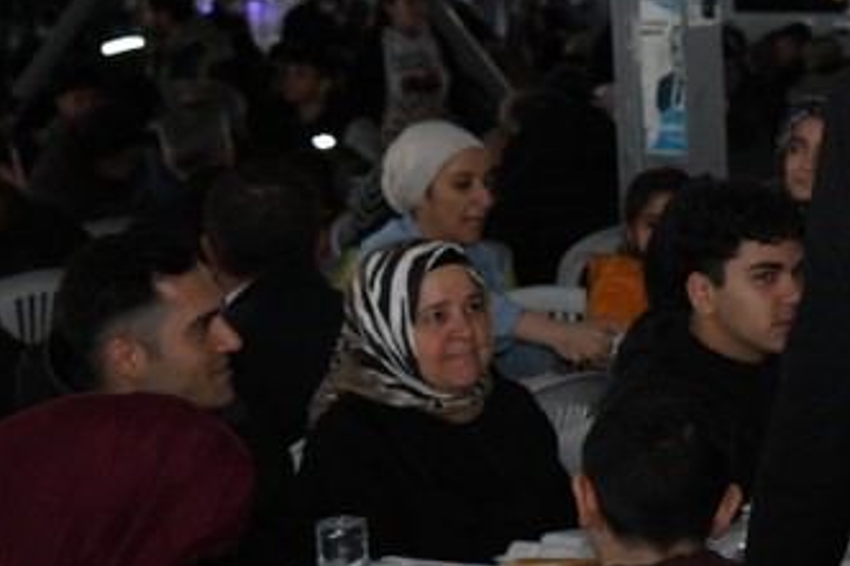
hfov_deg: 10.7
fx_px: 4436
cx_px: 1037
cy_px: 108
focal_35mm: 188
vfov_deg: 7.3
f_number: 6.3
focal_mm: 52
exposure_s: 1/200
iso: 2000
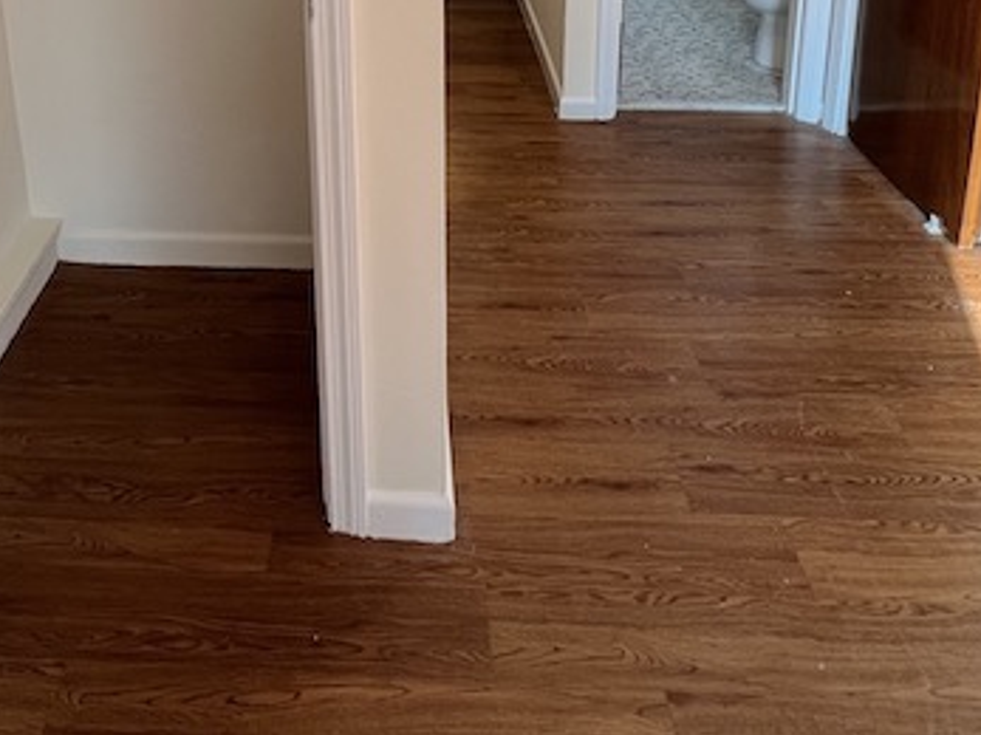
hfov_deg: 59.1
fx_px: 850
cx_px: 362
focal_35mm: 30
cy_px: -107
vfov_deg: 37.5
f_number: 1.8
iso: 200
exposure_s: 1/120
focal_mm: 1.57
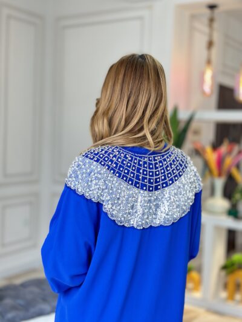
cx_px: 121
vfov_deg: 39.6
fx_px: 447
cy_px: 161
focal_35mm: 48
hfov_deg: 30.3
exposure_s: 1/100
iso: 100
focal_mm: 6.86
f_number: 1.78
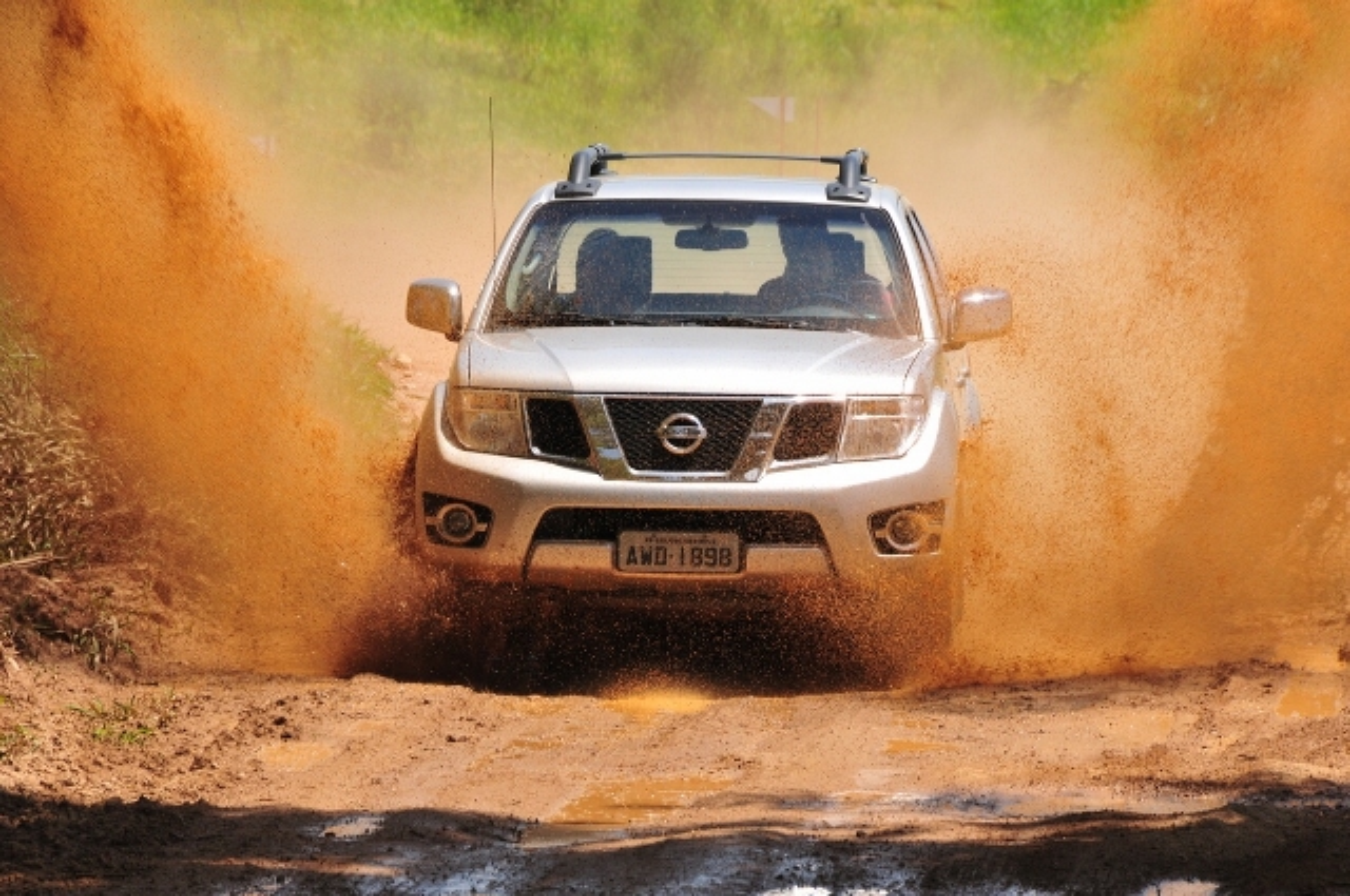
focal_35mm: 300
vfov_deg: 4.6
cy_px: 448
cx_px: 675
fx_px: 11236
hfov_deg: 6.9
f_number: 11
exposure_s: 1/500
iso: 400
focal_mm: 200
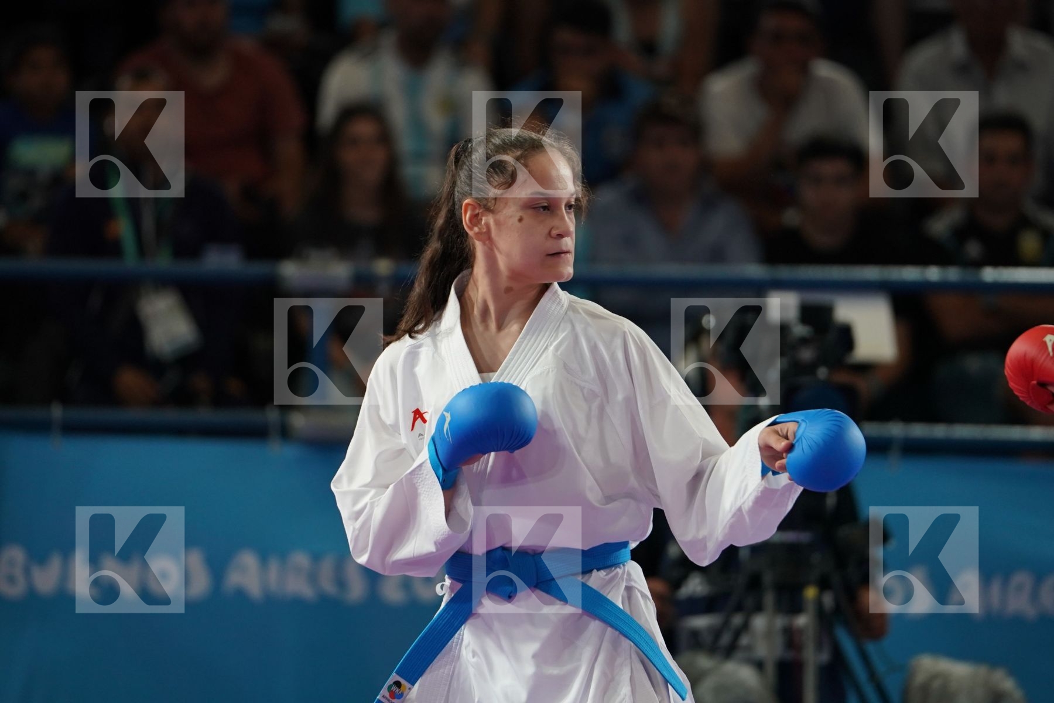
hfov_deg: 6.9
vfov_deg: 4.6
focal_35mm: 297
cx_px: 527
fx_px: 8695
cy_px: 352
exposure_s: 1/1000
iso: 1000
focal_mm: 198
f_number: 2.8
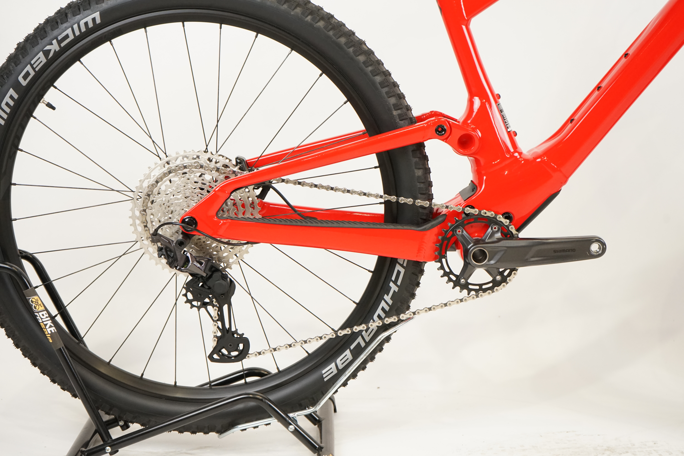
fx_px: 1045
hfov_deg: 36.2
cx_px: 342
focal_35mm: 55
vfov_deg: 24.6
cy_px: 228
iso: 2500
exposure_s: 1/200
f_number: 5.6
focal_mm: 55
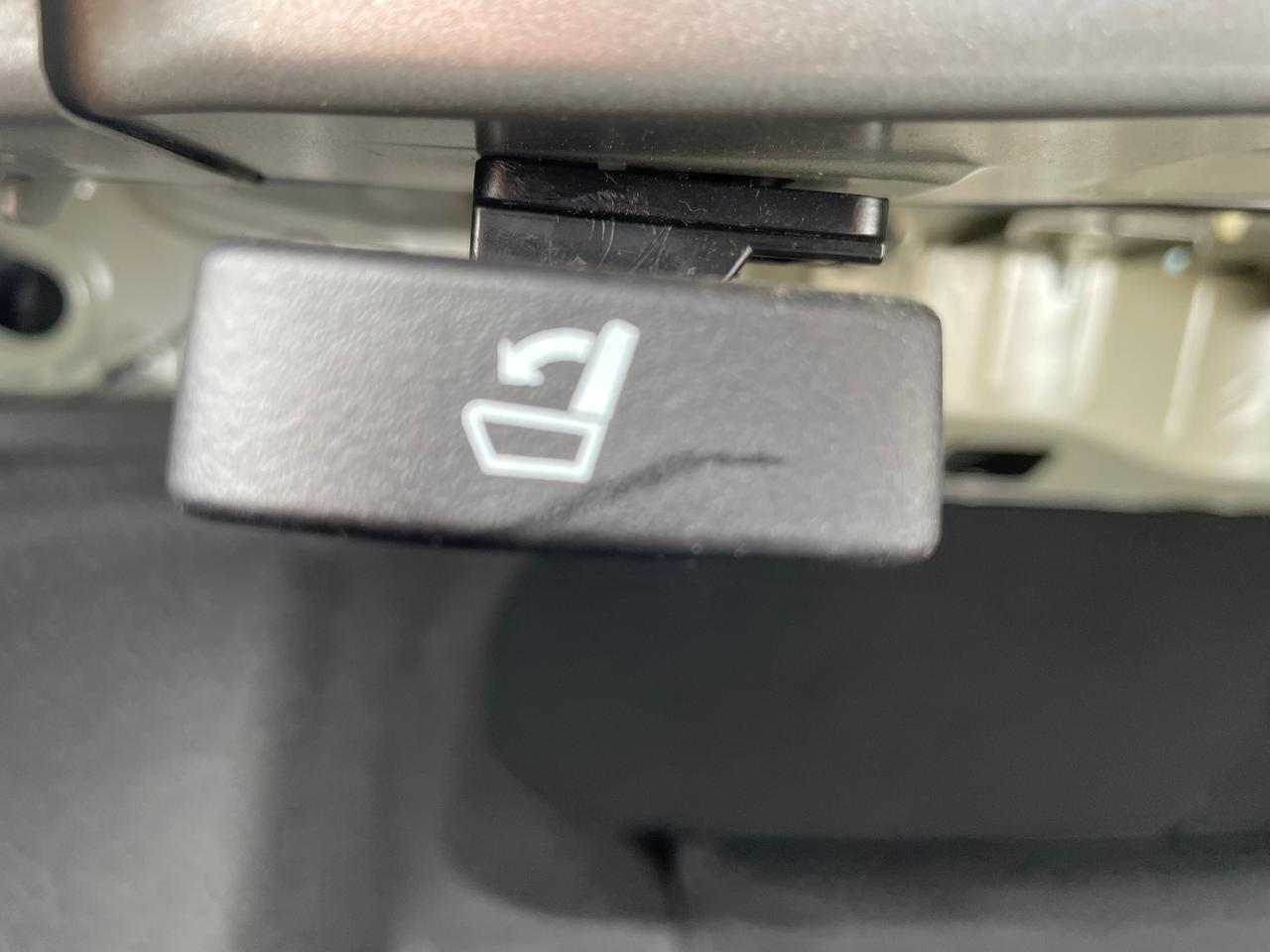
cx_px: 635
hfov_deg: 67.3
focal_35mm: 26
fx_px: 954
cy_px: 476
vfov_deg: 53.1
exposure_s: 1/115
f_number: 1.6
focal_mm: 4.2
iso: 125
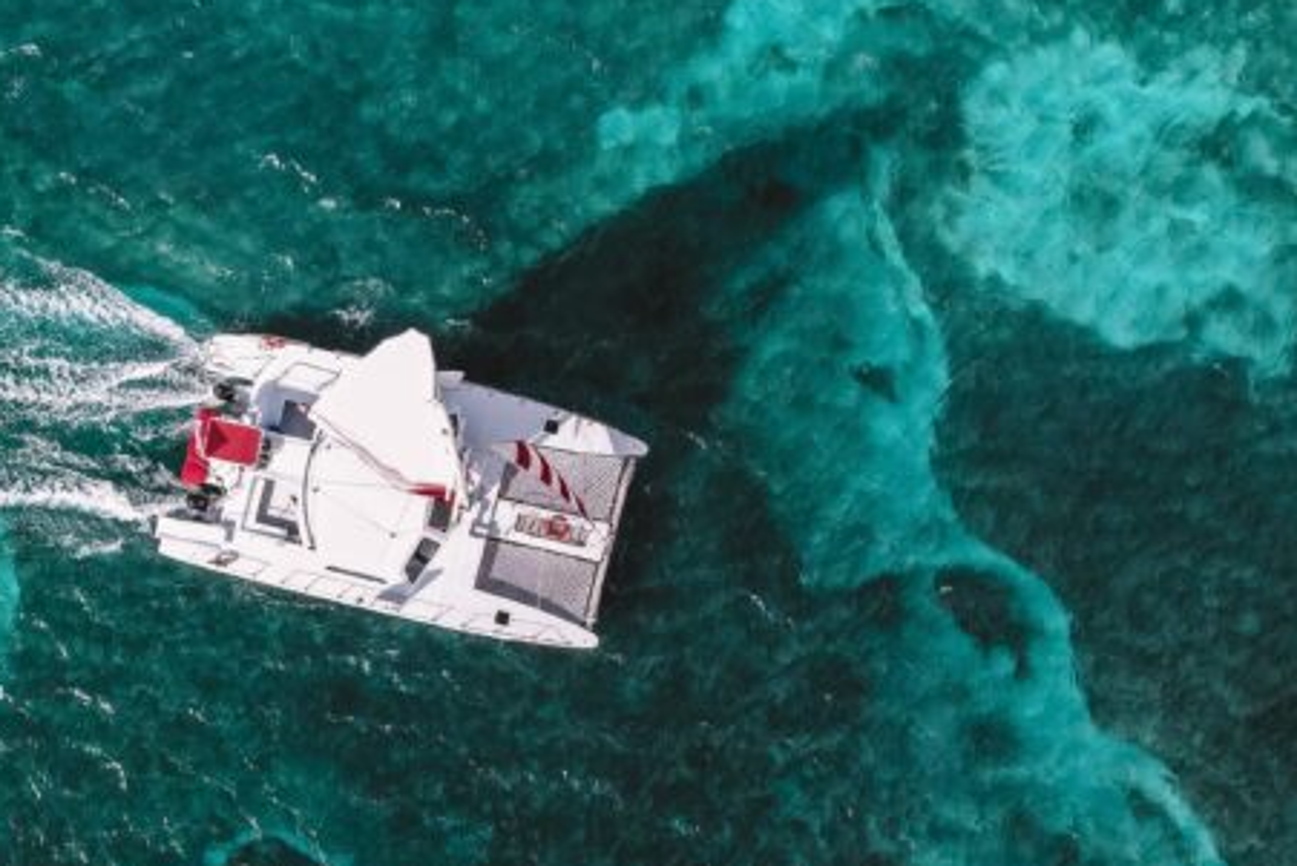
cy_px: 741
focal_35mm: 50
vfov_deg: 26.3
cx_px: 170
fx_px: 1802
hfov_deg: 37.4
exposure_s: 1/1600
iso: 100
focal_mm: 8.38
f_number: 2.8
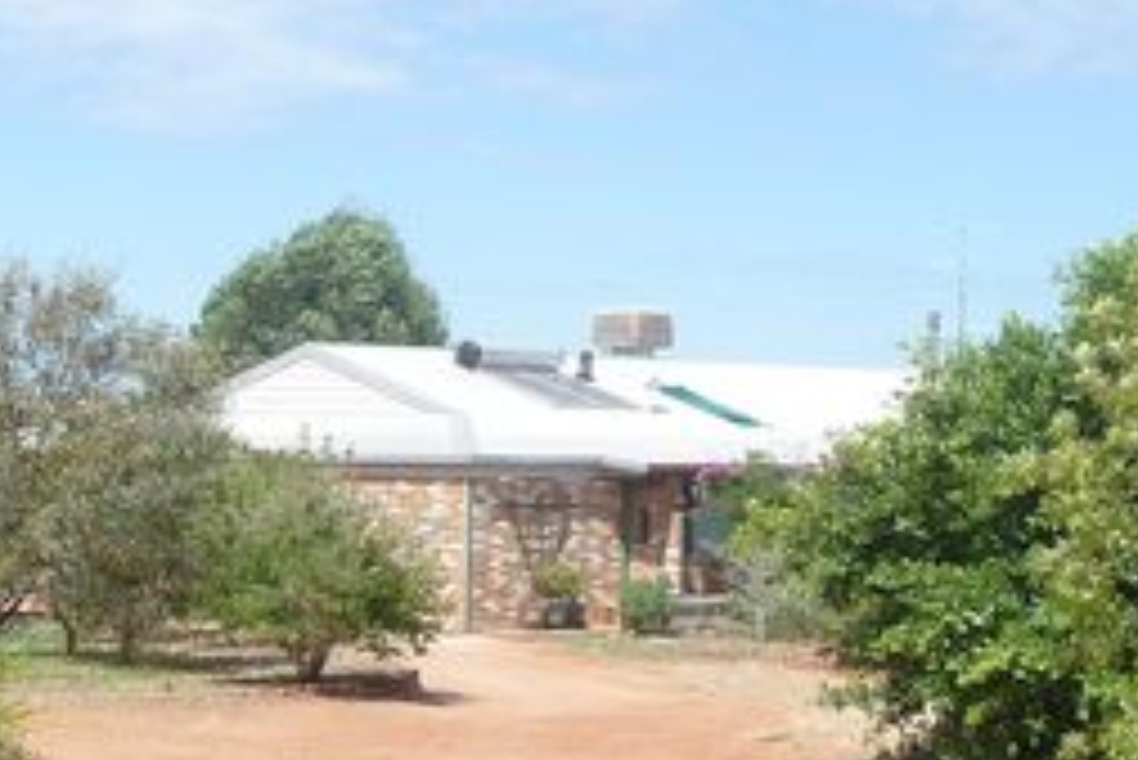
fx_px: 2815
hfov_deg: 22.7
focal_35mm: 89
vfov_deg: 15.3
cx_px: 297
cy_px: 582
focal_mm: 5
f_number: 3.4
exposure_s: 1/800
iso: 100
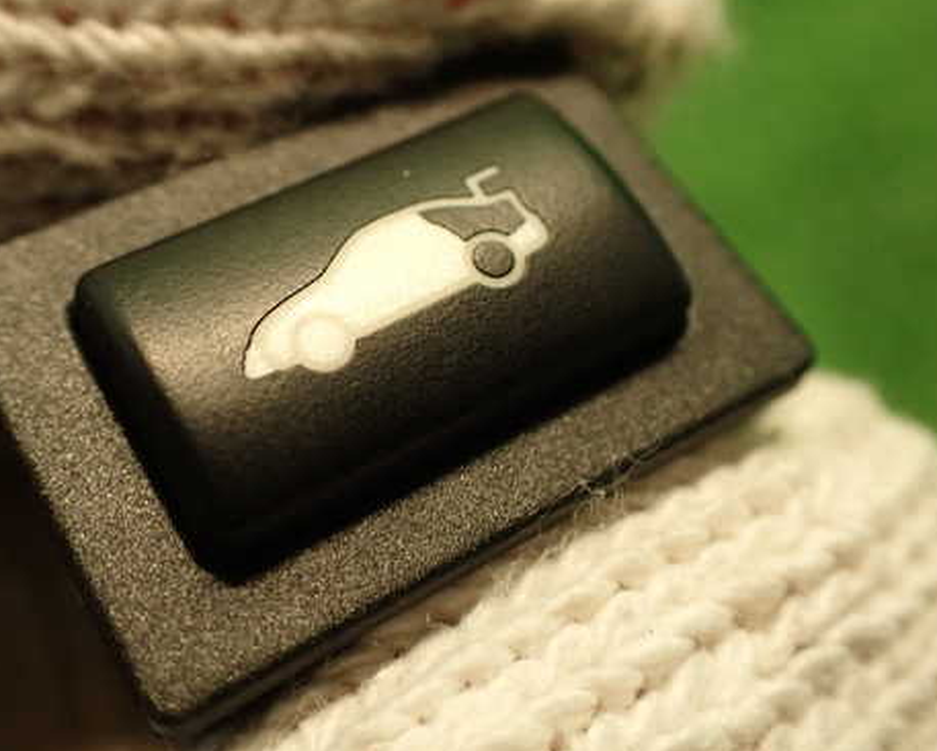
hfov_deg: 44.5
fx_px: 1137
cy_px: 369
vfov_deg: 36.5
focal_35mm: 41
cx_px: 369
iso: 250
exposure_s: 1/30
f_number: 2.4
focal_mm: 5.79
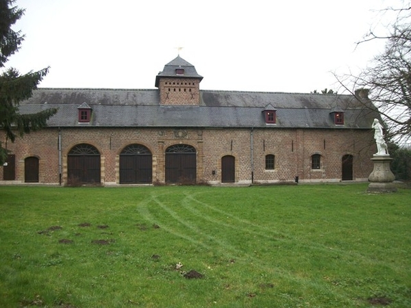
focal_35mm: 32
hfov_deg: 56.8
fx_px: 380
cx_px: 206
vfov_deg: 44.2
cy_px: 154
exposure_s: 1/125
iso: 80
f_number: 2.9
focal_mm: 5.7
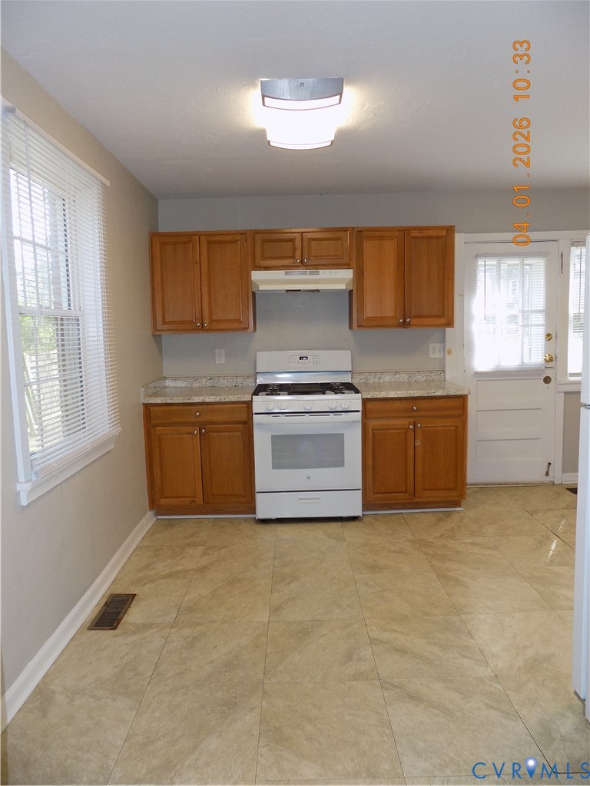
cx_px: 295
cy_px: 393
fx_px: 523
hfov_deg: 58.9
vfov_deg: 73.9
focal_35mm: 23
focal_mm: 4
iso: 140
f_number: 3.1
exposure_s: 1/30
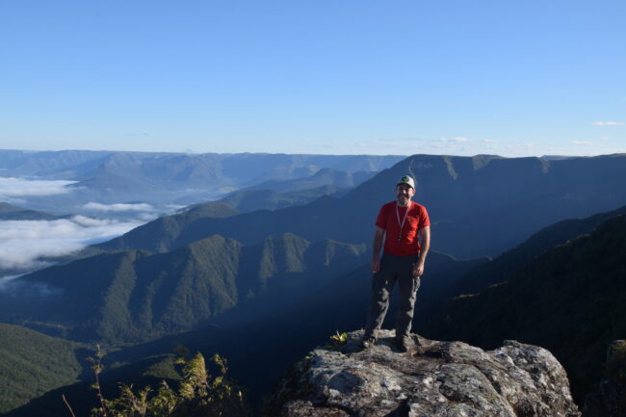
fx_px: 626
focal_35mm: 36
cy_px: 208
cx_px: 313
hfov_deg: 53.1
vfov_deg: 36.9
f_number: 10
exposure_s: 1/400
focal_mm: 24
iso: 400
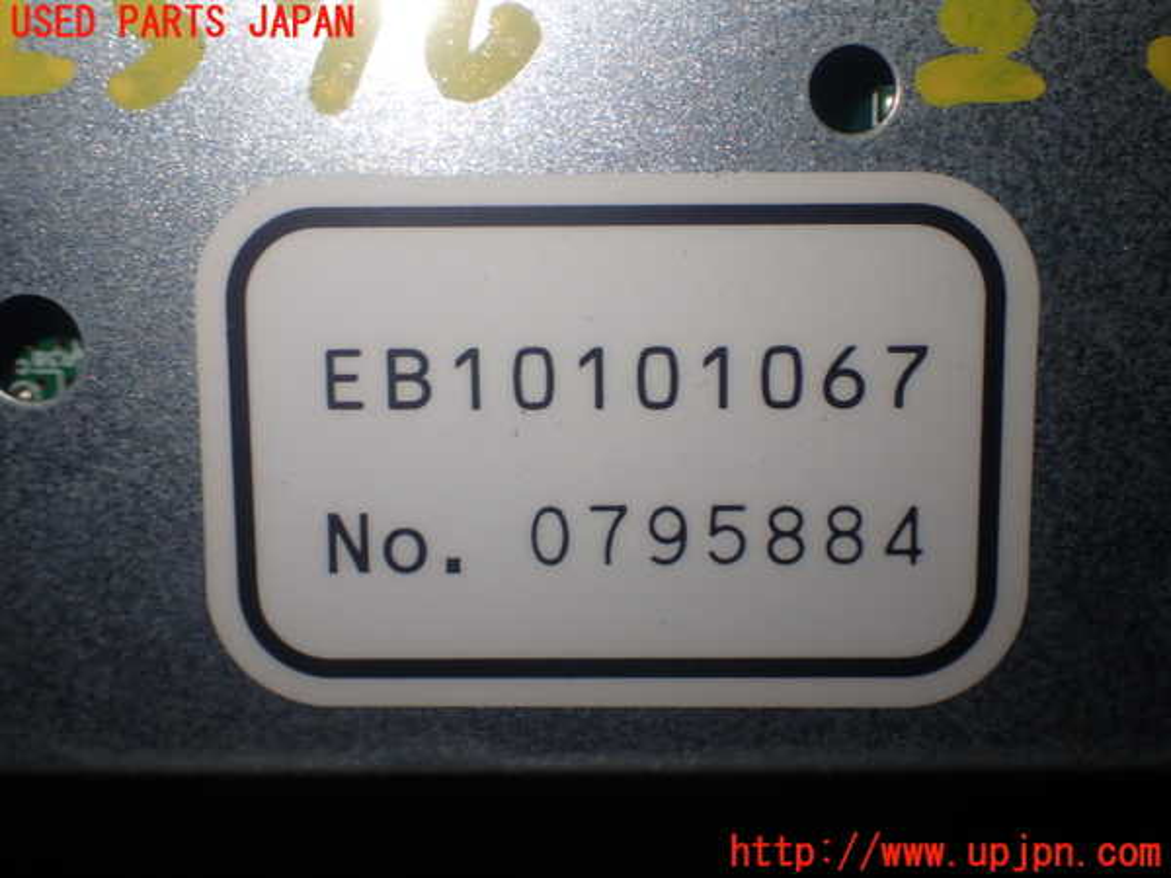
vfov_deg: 32.9
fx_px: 1488
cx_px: 586
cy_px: 439
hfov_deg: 42.9
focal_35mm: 44
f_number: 2.9
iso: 100
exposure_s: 1/100
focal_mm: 7.84
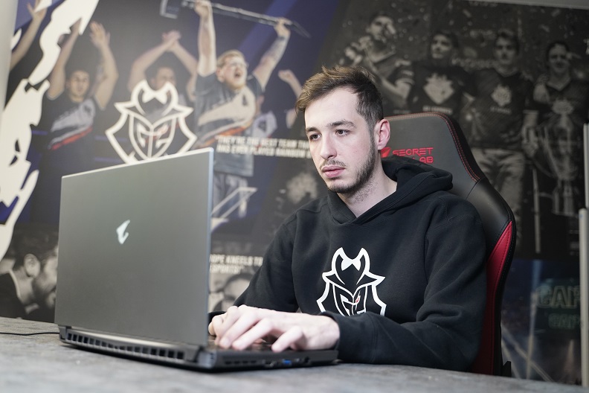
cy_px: 196
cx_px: 294
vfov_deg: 36.9
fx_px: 589
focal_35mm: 36
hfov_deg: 53.1
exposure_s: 1/200
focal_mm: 36
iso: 2500
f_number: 2.8
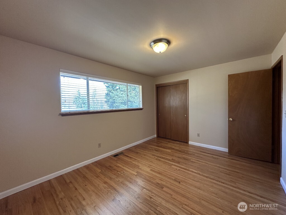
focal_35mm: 14
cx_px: 143
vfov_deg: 85.7
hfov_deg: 102.1
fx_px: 116
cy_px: 108
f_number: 2.2
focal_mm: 2.22
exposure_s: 1/120
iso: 160
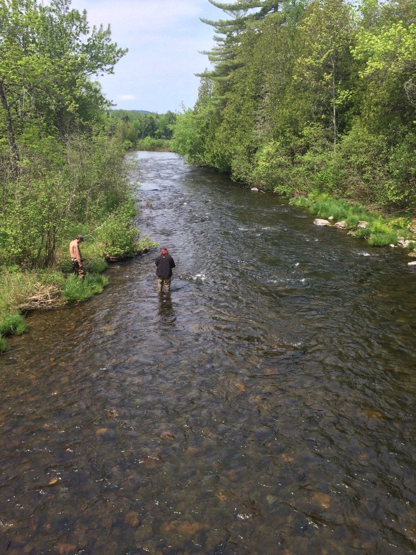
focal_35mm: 29
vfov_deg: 61.7
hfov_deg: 48.2
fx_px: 465
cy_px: 278
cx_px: 208
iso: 32
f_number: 2.2
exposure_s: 1/954
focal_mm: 4.15
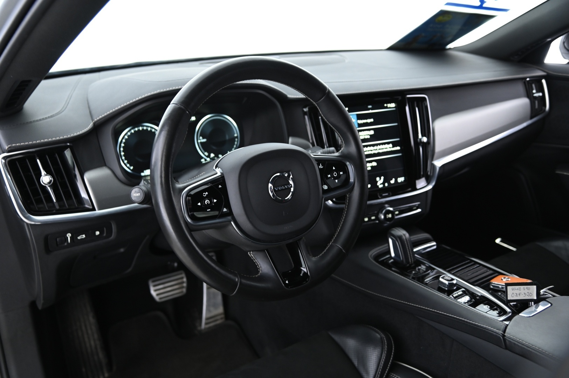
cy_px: 189
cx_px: 284
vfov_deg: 41.1
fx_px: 505
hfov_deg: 58.8
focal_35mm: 32
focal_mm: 32
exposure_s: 1/10
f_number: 4
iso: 1250
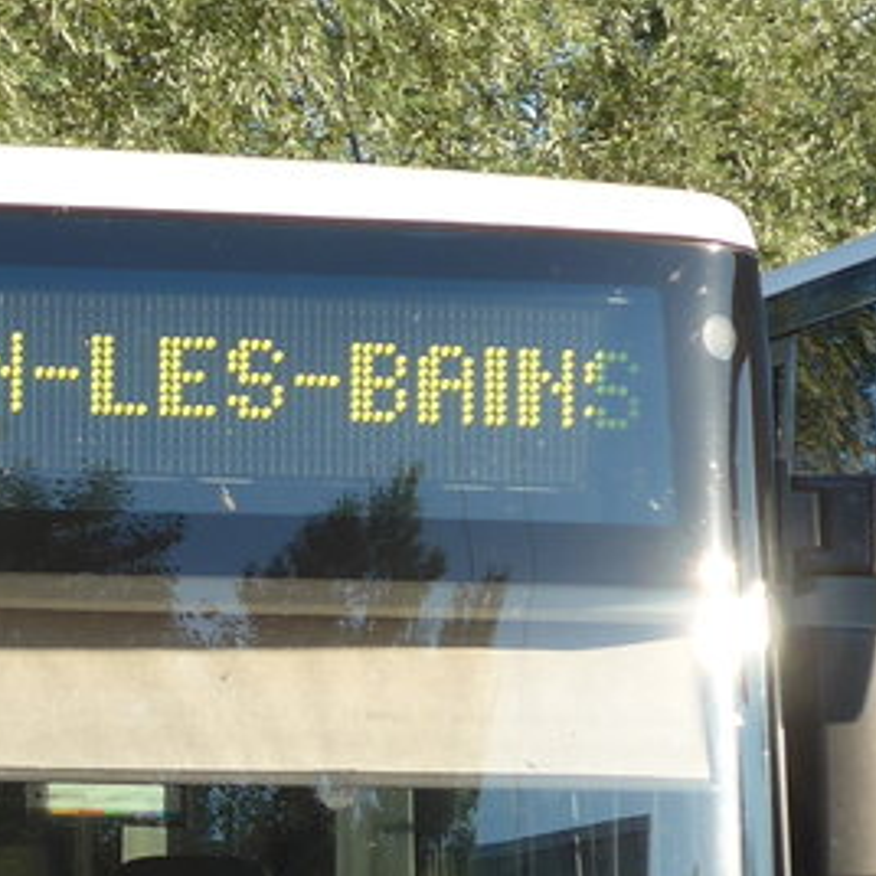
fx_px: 7931
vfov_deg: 6.3
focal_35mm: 277
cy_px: 971
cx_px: -235
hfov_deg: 6.3
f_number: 4.1
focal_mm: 14.2
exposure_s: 1/250
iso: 80
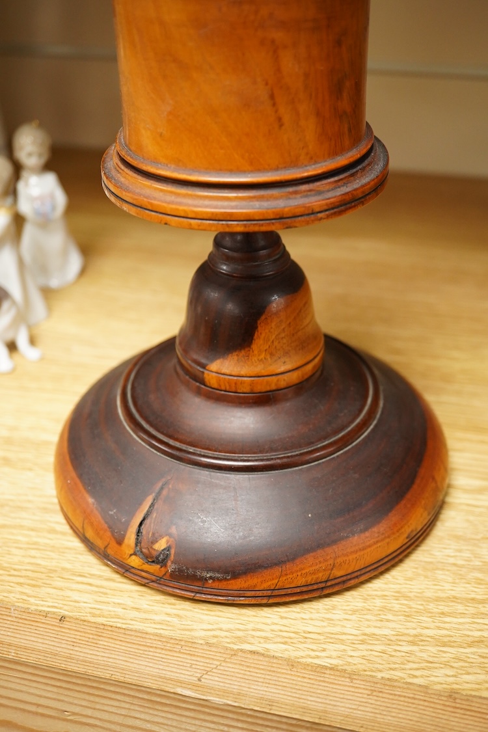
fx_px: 915
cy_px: 366
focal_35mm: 45
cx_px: 244
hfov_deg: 29.9
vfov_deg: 43.6
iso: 2500
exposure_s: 1/160
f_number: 6.3
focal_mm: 30
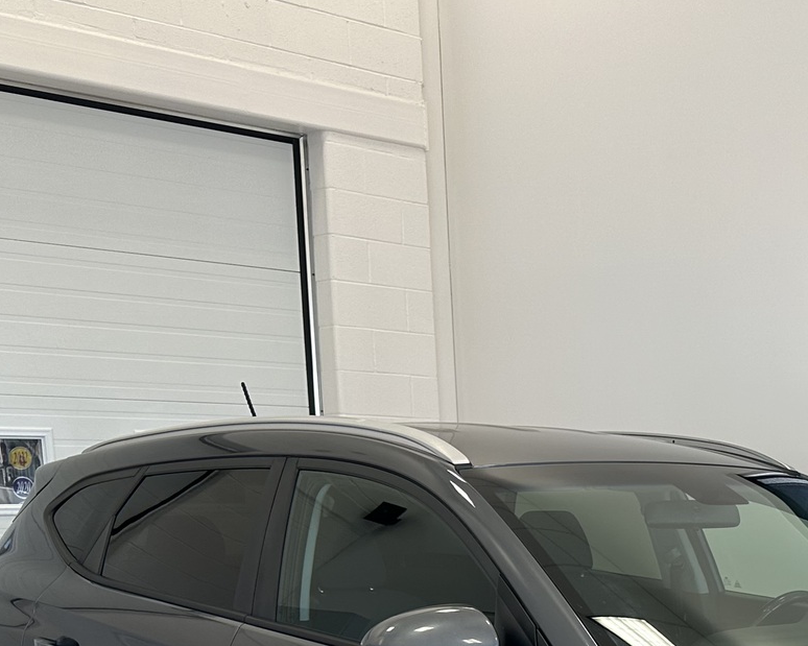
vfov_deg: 22.6
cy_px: 781
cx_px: 808
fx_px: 1482
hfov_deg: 28.6
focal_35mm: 62
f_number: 1.78
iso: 80
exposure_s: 1/121
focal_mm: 6.86
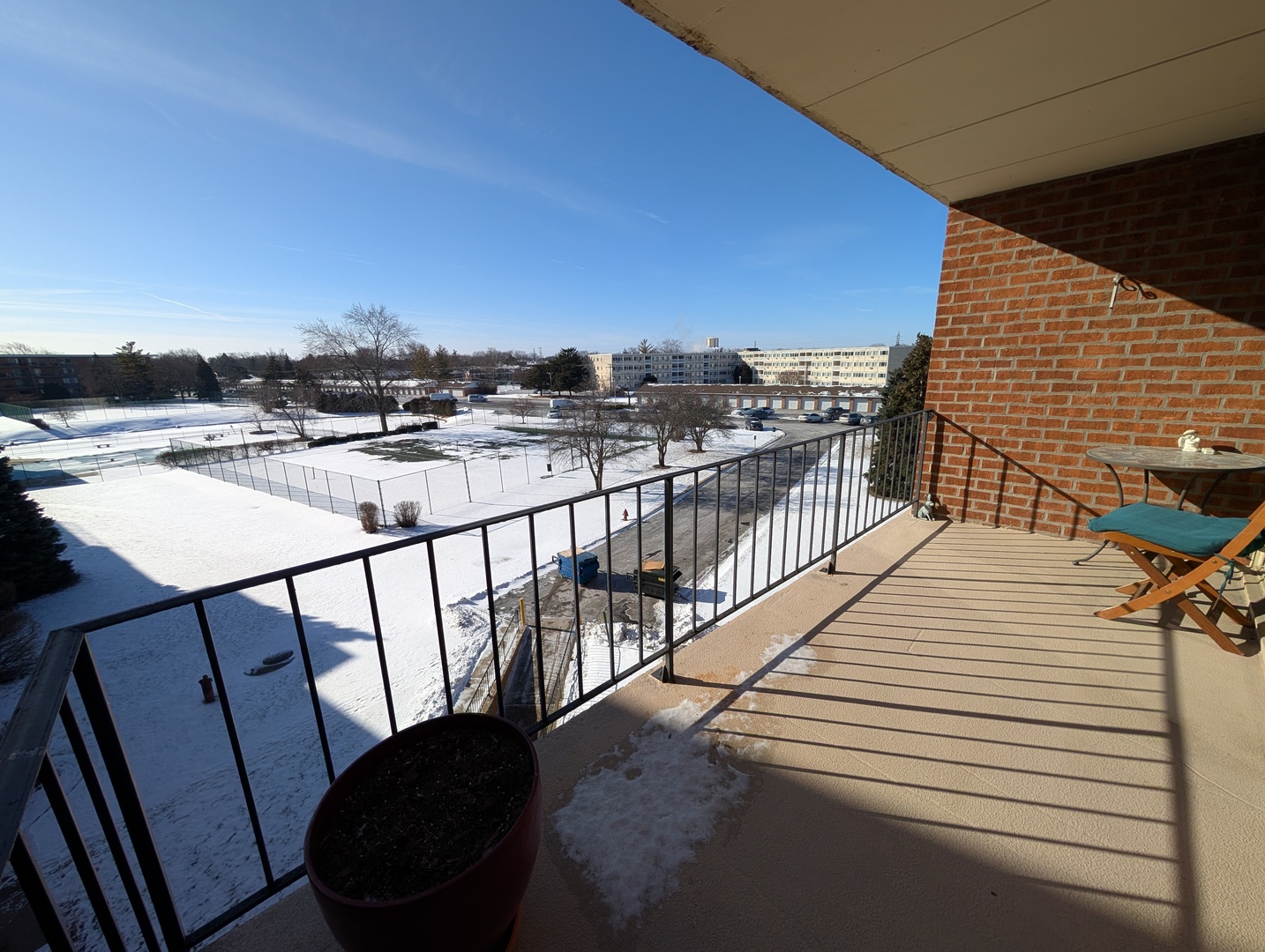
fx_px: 439
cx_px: 632
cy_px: 476
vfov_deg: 94.7
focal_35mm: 12
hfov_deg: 110.5
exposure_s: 1/4184
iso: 57
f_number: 1.7
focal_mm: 2.02
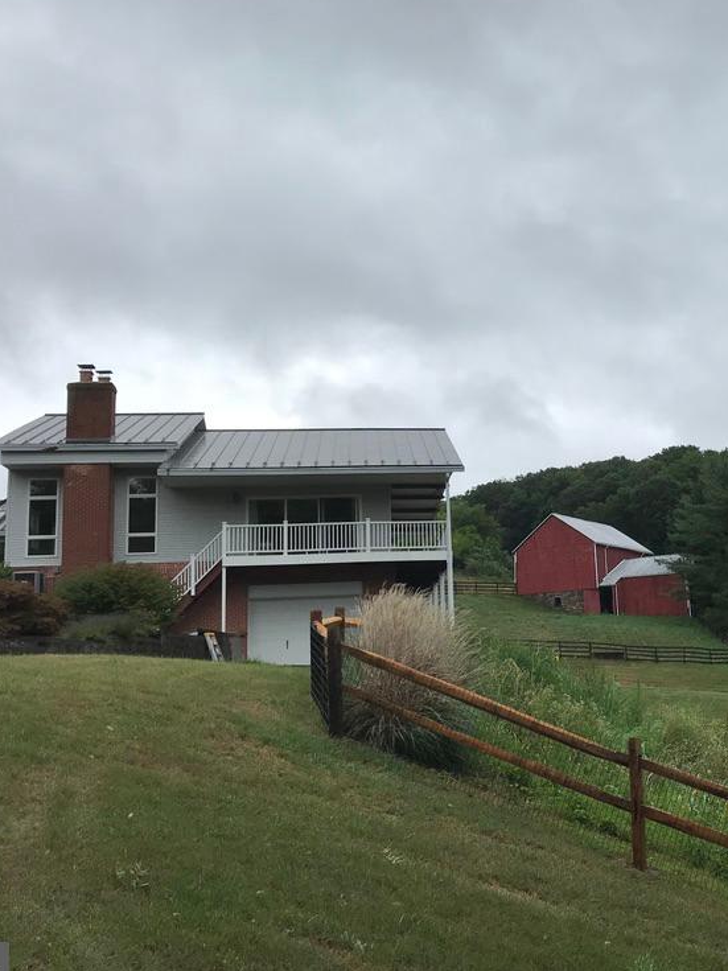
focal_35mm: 39
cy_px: 489
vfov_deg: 47.9
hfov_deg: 36.2
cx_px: 521
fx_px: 1094
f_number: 1.8
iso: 20
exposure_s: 1/894
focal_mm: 3.99
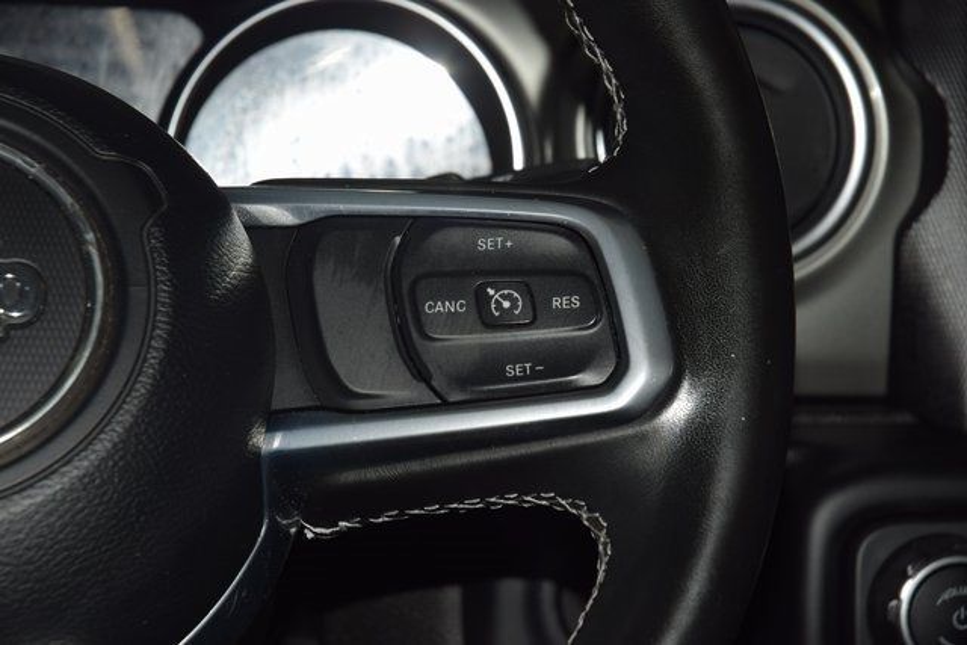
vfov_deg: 13.0
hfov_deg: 19.5
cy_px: 322
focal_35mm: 105
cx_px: 484
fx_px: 2821
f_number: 8
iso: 100
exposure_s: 1/125
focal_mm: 70
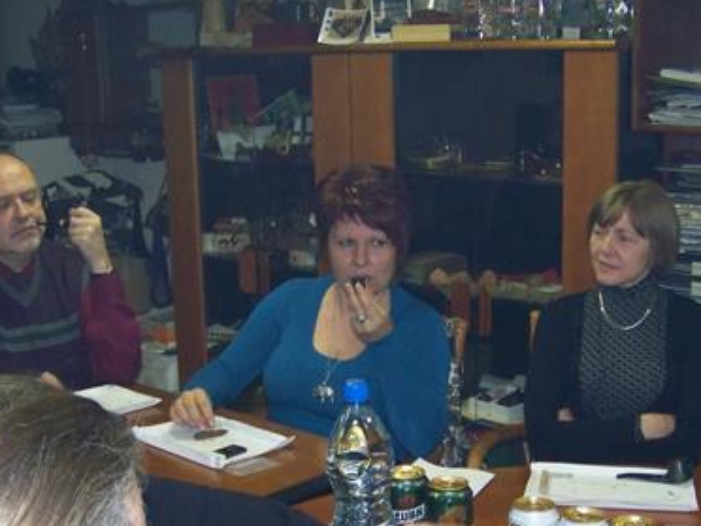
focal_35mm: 58
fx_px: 1175
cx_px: 335
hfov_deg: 33.2
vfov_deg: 25.0
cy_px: 385
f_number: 2.8
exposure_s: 1/30
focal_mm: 5.85
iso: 200
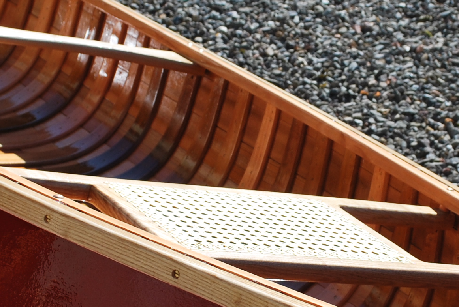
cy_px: 140
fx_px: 1660
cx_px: 287
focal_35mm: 130
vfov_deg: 10.6
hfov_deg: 15.7
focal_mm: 26
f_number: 8
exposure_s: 1/200
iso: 100
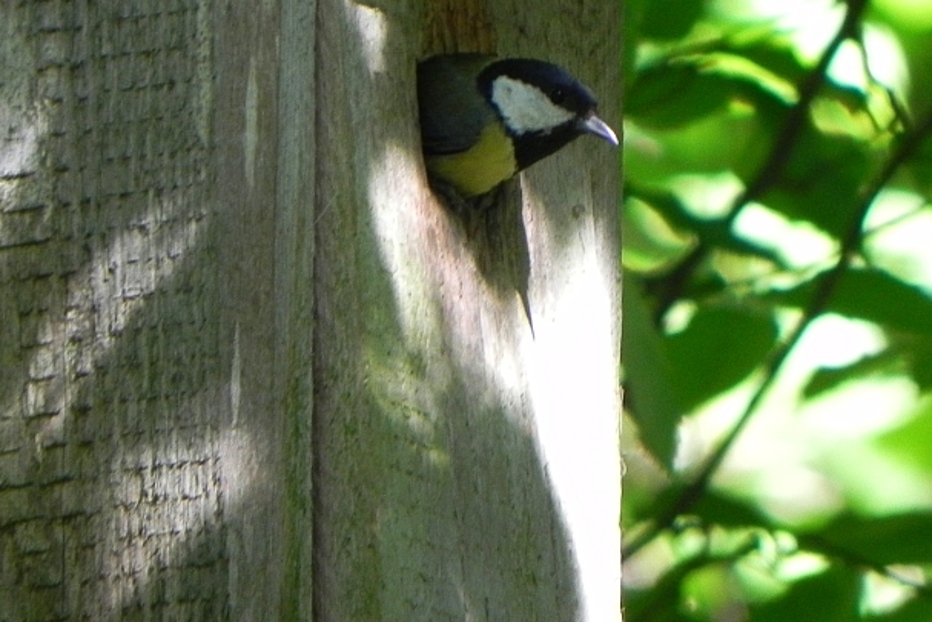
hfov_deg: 1.7
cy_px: 55
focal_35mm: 1190
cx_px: 574
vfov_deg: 1.2
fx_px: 30813
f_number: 5
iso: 276
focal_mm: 120
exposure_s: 1/60
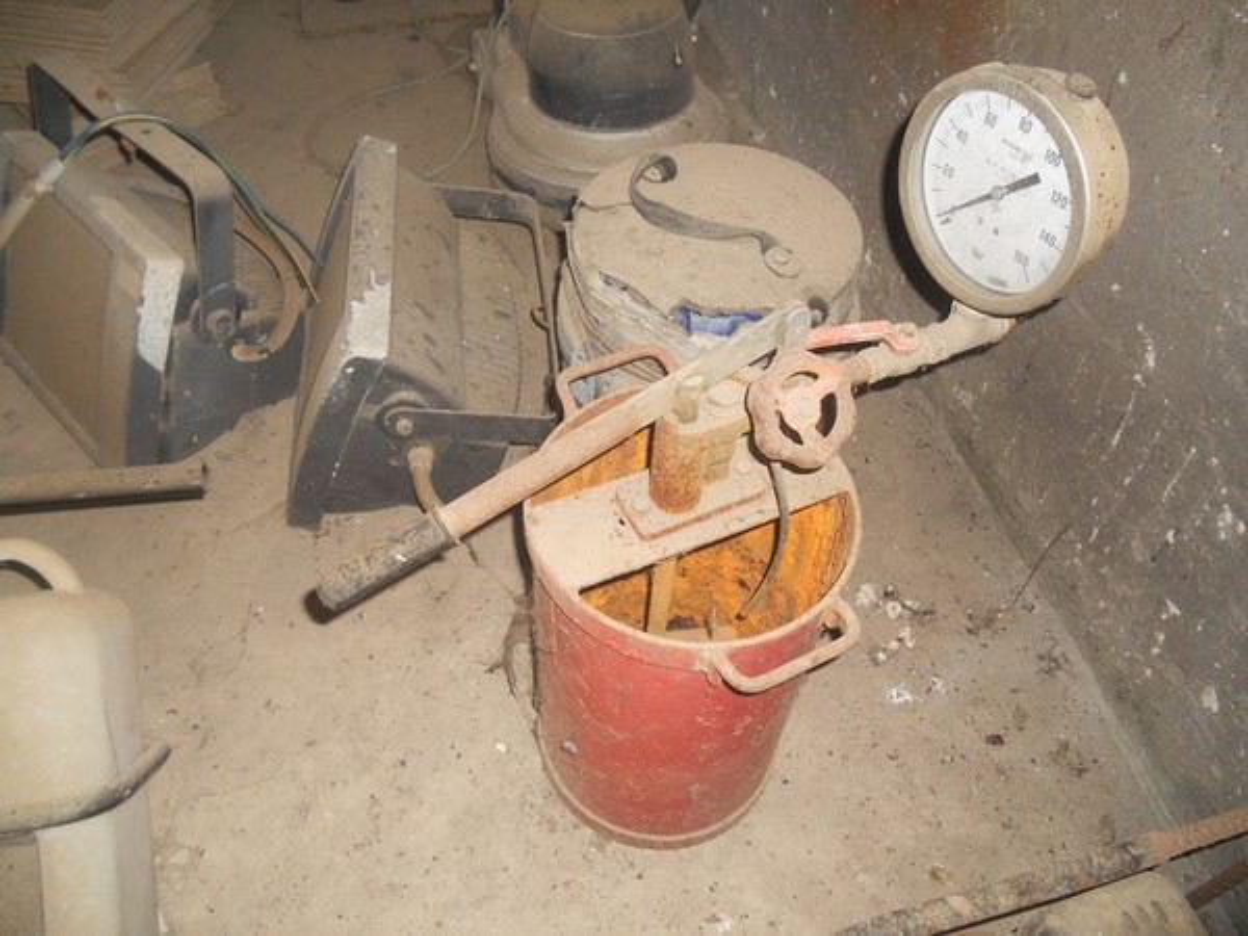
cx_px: 624
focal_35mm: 27
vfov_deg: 51.4
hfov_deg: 65.3
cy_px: 468
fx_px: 973
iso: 200
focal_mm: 4.9
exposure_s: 1/25
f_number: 3.2
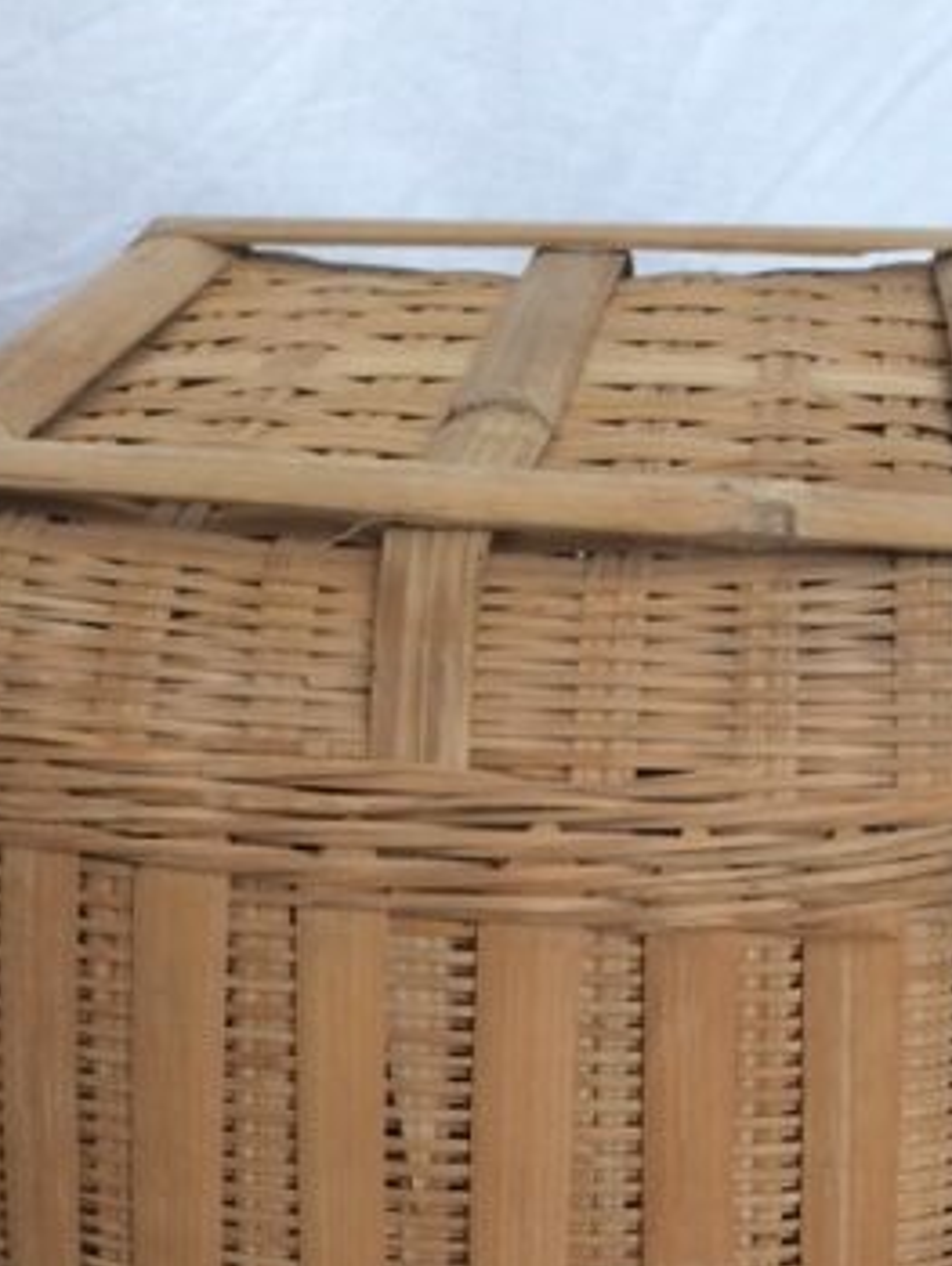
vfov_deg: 34.2
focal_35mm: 53
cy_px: 1139
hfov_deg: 27.6
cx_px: 463
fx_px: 1941
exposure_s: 1/33
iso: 32
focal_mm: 4.15
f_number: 2.2
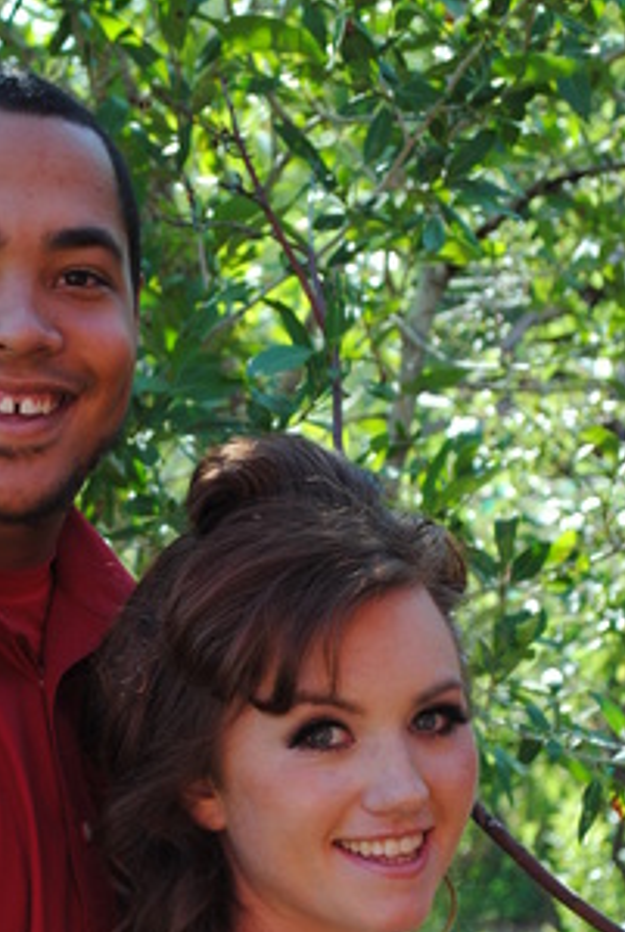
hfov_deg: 10.4
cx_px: 138
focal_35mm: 132
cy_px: 656
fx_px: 3420
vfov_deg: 15.5
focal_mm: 55
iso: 180
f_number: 5.6
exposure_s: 1/125
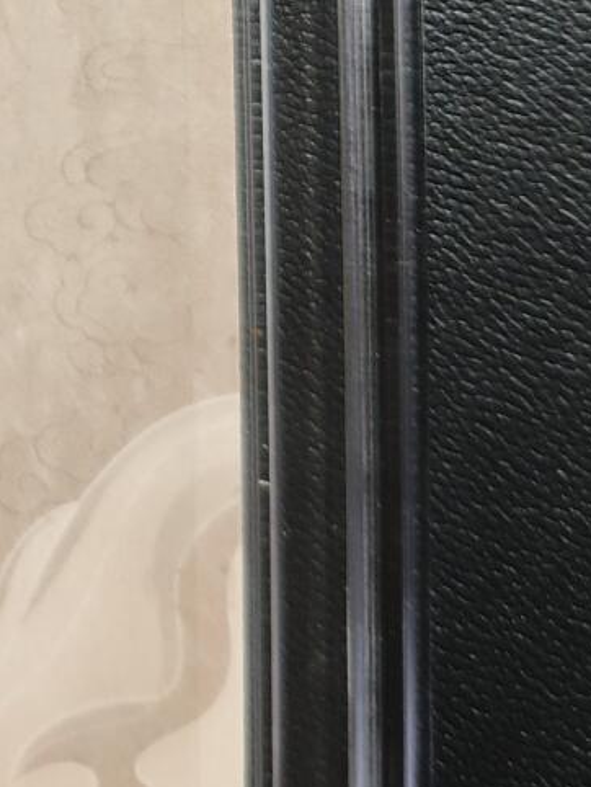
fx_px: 2206
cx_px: -389
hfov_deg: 14.0
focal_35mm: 97
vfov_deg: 19.0
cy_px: -189
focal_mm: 4.94
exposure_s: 1/100
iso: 500
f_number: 1.5
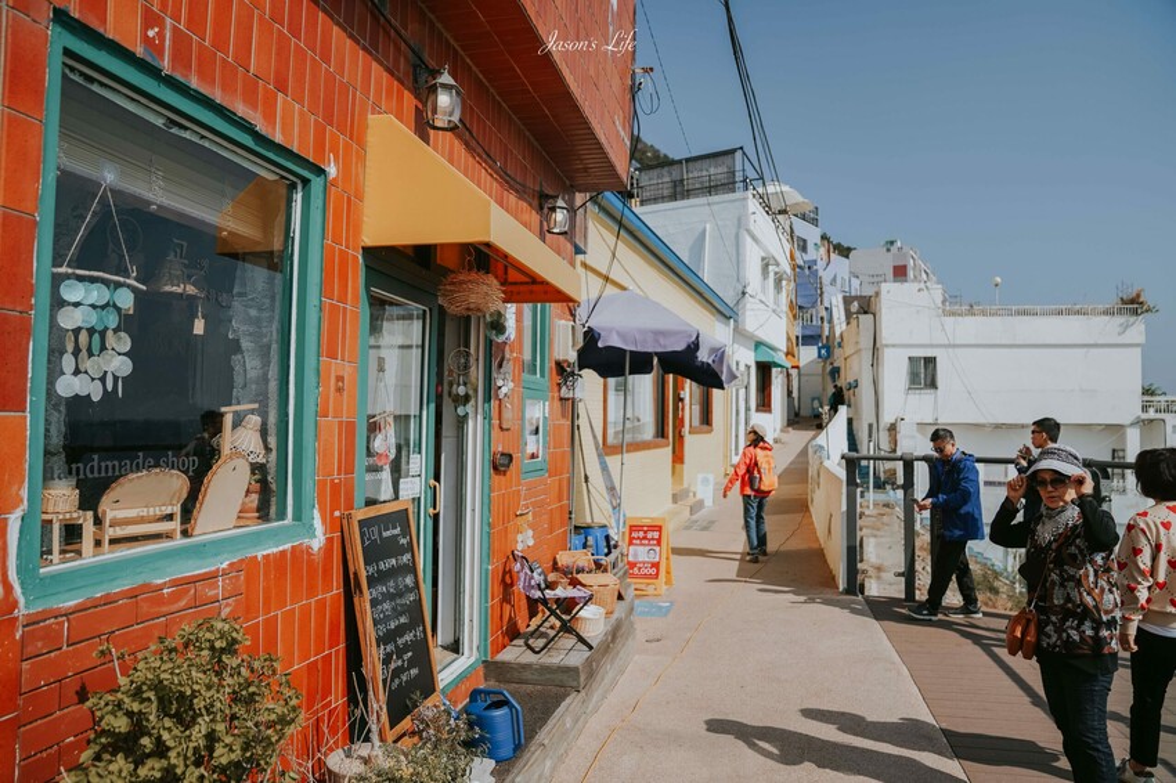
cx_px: 588
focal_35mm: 25
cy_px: 392
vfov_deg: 51.2
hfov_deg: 71.5
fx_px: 816
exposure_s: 1/3200
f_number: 2.8
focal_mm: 25
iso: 100
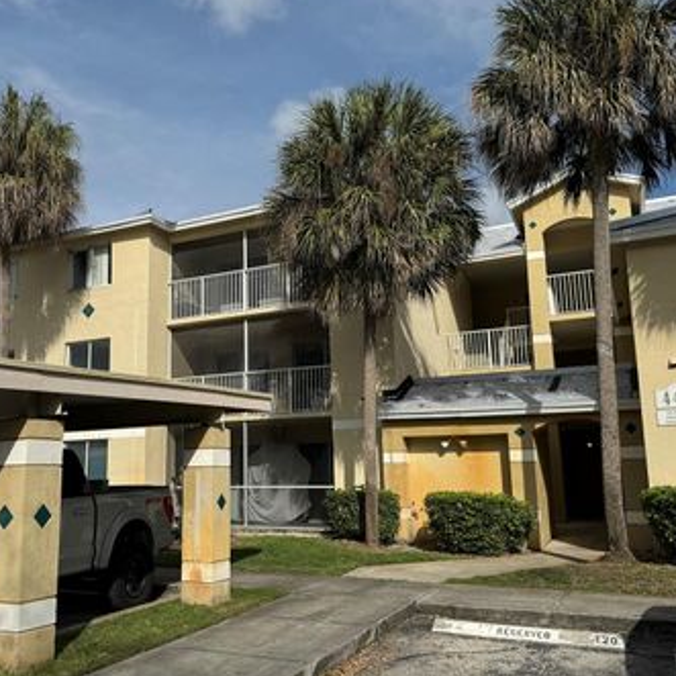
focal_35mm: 32
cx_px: 263
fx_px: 707
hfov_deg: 50.7
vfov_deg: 51.1
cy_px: 356
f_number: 1.78
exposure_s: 1/9009
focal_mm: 6.86
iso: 80
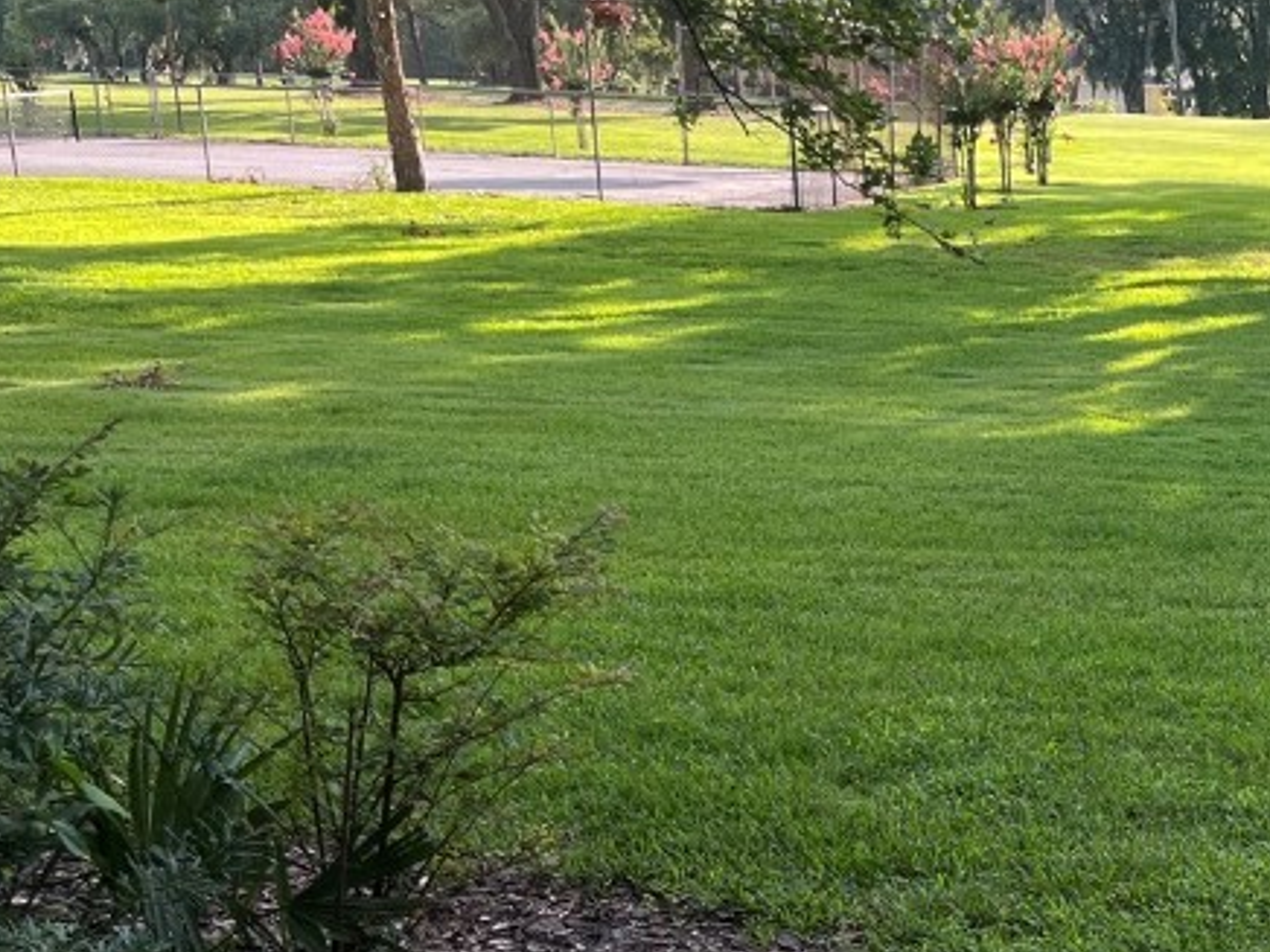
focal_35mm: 61
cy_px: 865
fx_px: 2238
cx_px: 1468
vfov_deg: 23.4
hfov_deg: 28.2
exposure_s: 1/454
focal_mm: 5.1
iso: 50
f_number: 1.6
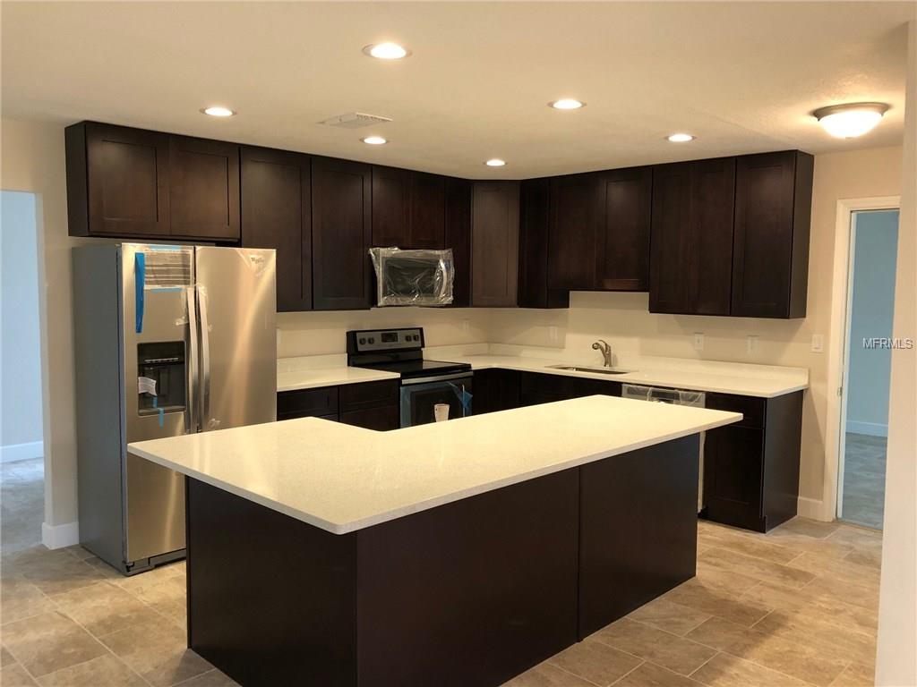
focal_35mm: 29
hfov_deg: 61.7
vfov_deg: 48.2
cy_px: 344
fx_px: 768
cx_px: 458
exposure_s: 1/15
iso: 40
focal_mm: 3.99
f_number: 1.8
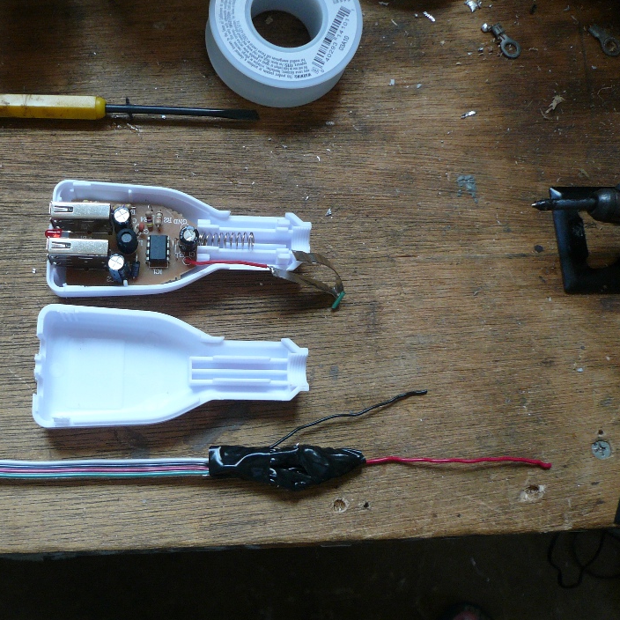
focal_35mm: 36
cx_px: 192
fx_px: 729
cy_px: 329
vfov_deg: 46.0
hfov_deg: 45.1
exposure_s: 1/100
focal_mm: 4.6
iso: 100
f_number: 2.8
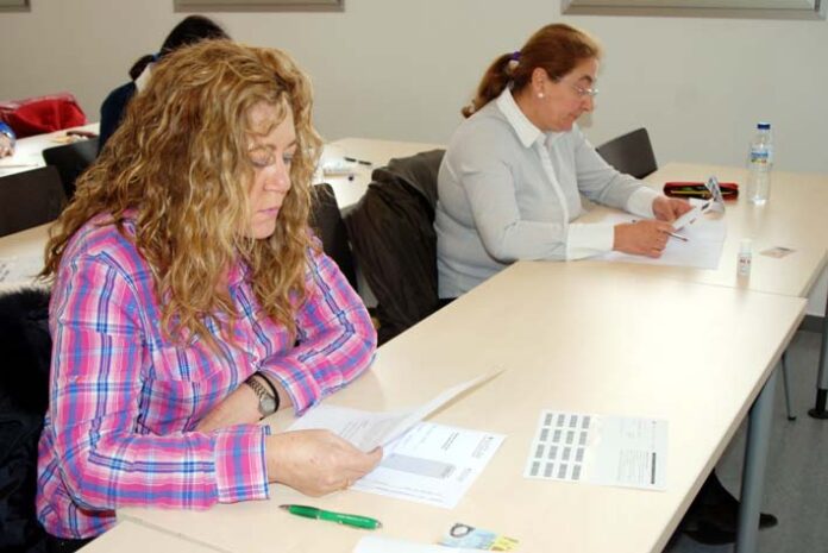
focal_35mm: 42
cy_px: 276
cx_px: 414
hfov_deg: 46.4
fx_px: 967
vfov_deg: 31.9
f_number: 3.5
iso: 200
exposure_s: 1/60
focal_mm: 28
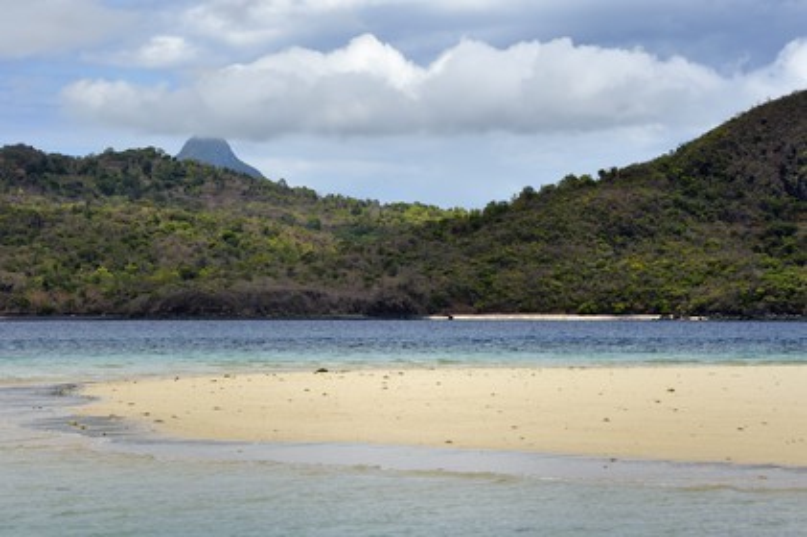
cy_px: 268
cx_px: 404
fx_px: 2912
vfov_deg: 10.5
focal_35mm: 130
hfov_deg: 15.8
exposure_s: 1/320
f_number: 13
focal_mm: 130
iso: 200
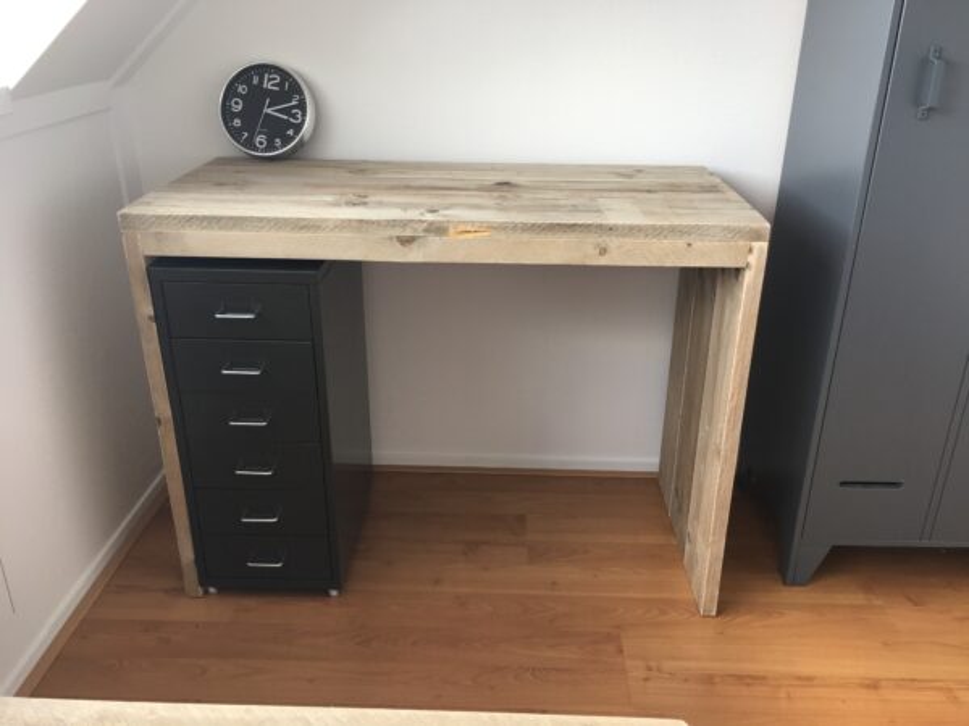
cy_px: 363
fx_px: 812
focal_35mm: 29
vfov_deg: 48.2
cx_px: 484
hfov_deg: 61.7
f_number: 2.2
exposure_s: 1/100
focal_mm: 4.15
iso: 32
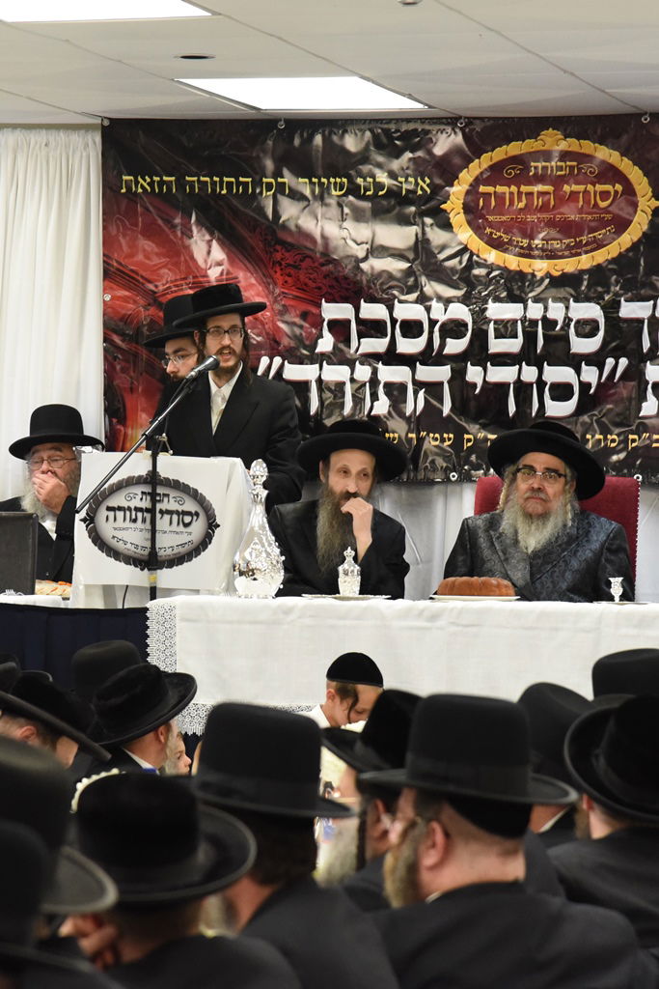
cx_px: 330
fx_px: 3294
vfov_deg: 17.1
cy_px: 494
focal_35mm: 120
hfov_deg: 11.4
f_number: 5.6
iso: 5000
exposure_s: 1/250
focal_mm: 120
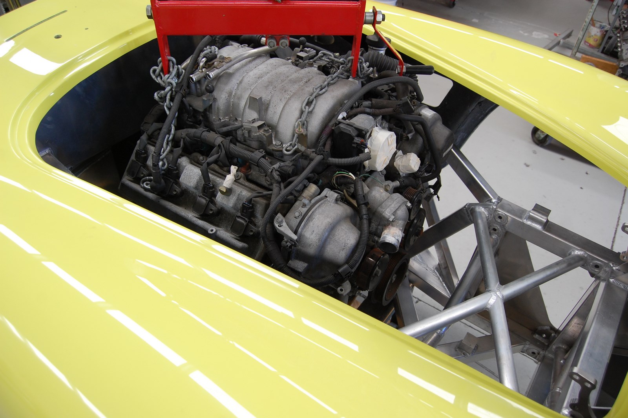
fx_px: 471
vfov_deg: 47.9
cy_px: 209
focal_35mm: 27
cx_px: 314
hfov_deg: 67.4
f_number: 5
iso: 400
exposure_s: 1/100
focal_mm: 18
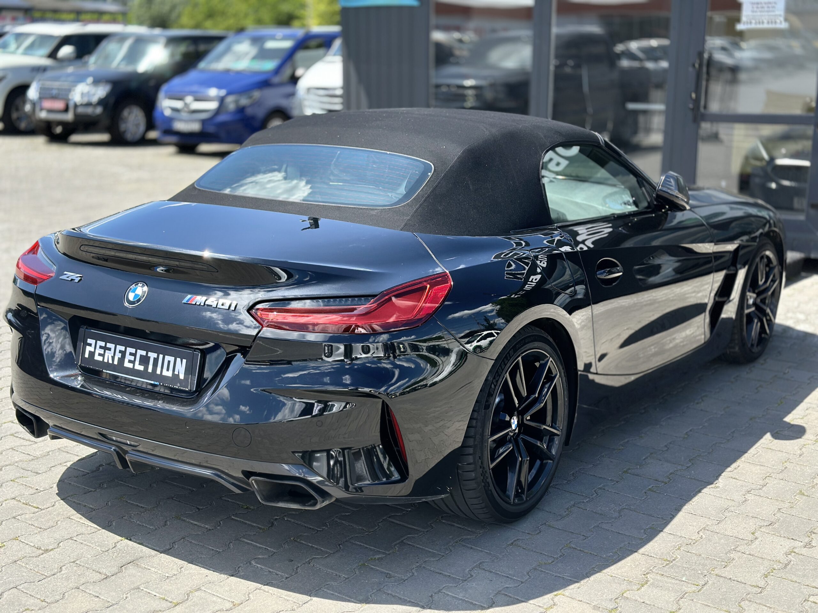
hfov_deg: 39.7
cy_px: 306
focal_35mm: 48
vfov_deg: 30.3
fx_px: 1134
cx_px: 409
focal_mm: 6.86
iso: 100
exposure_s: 1/2252
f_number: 1.78
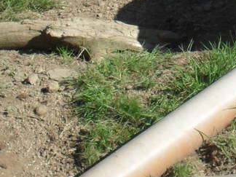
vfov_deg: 8.4
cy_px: -69
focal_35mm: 173
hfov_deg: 10.7
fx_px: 1179
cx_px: 431
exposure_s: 1/180
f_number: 8.4
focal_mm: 6.3
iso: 100
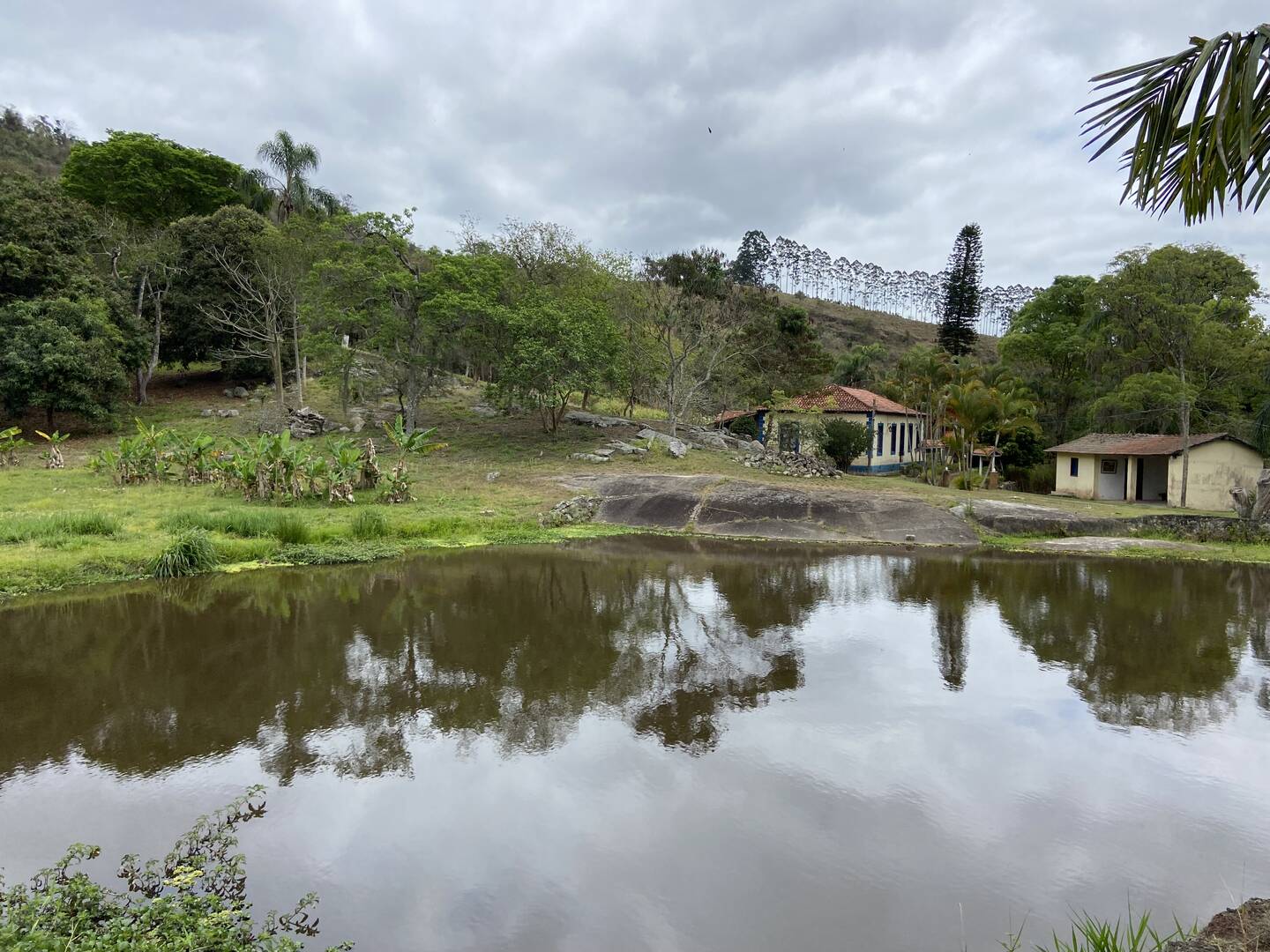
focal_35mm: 26
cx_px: 635
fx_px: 954
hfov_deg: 67.3
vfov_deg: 53.1
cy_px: 476
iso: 32
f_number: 1.8
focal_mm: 4.25
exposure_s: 1/3205
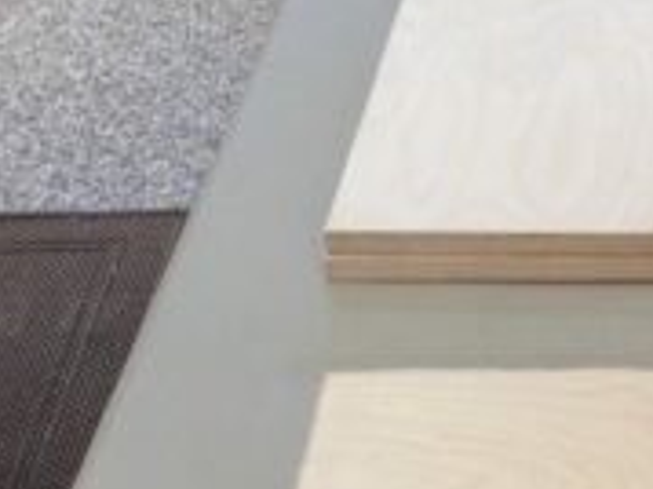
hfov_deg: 14.6
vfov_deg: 11.5
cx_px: 850
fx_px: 2432
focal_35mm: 129
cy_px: 221
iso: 64
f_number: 2.4
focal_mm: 4.12
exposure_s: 1/60
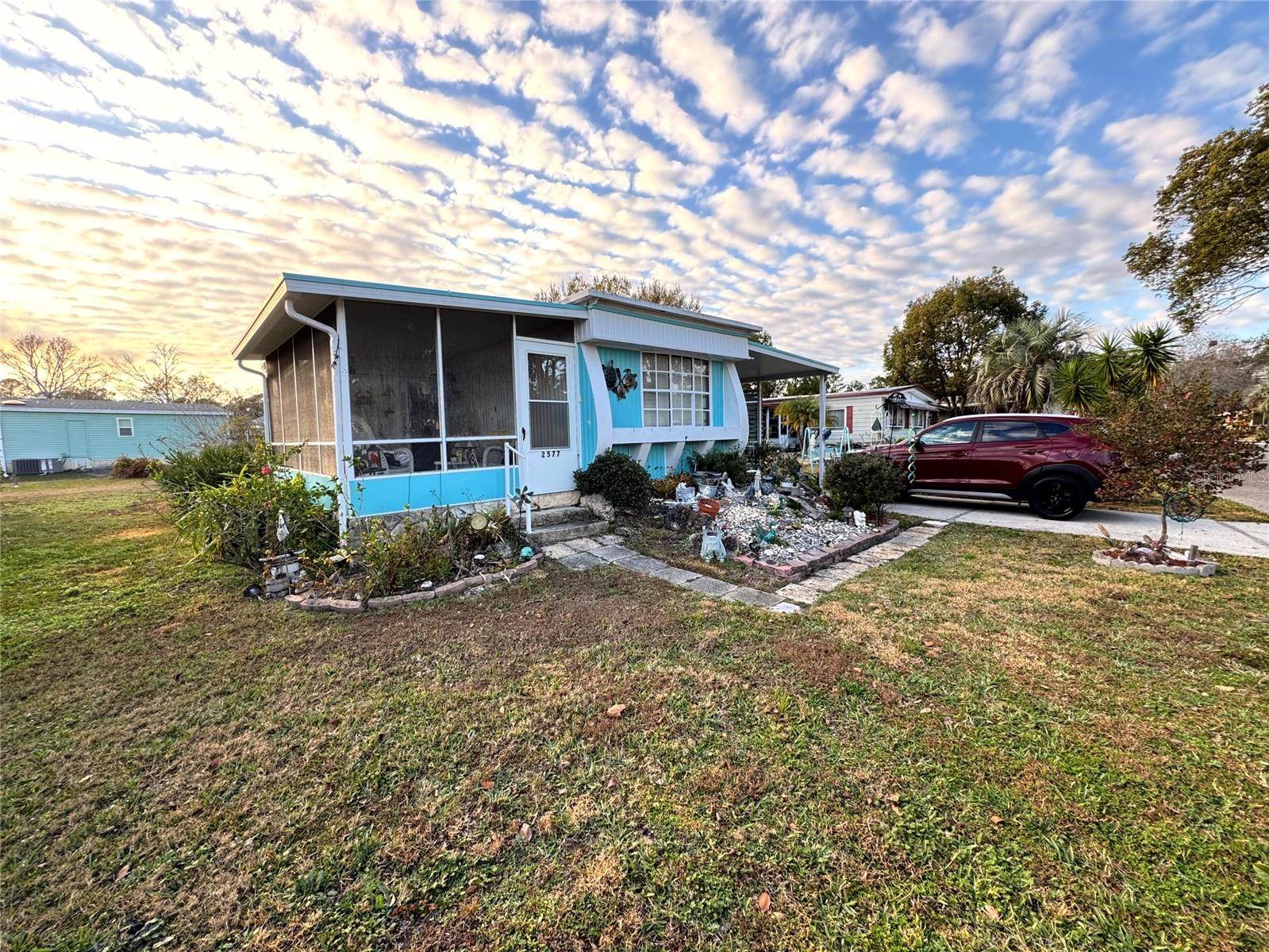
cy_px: 476
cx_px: 634
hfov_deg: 102.1
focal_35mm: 14
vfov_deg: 85.7
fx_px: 513
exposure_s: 1/102
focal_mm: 2.22
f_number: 2.2
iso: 40
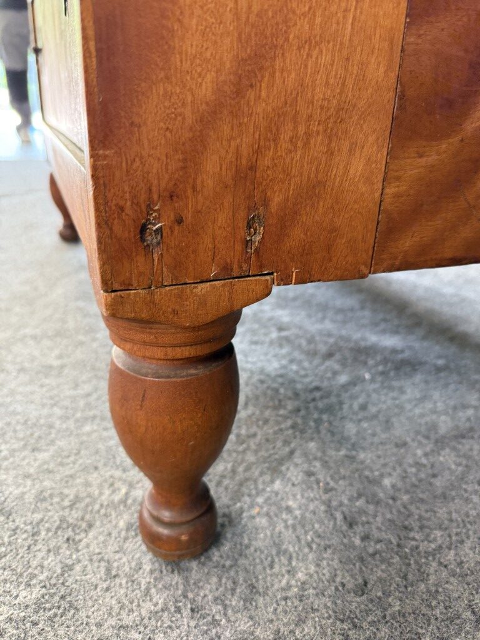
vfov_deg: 71.6
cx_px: 240
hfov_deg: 56.8
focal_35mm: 24
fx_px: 444
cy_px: 320
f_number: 1.78
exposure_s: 1/60
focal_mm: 6.76
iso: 400
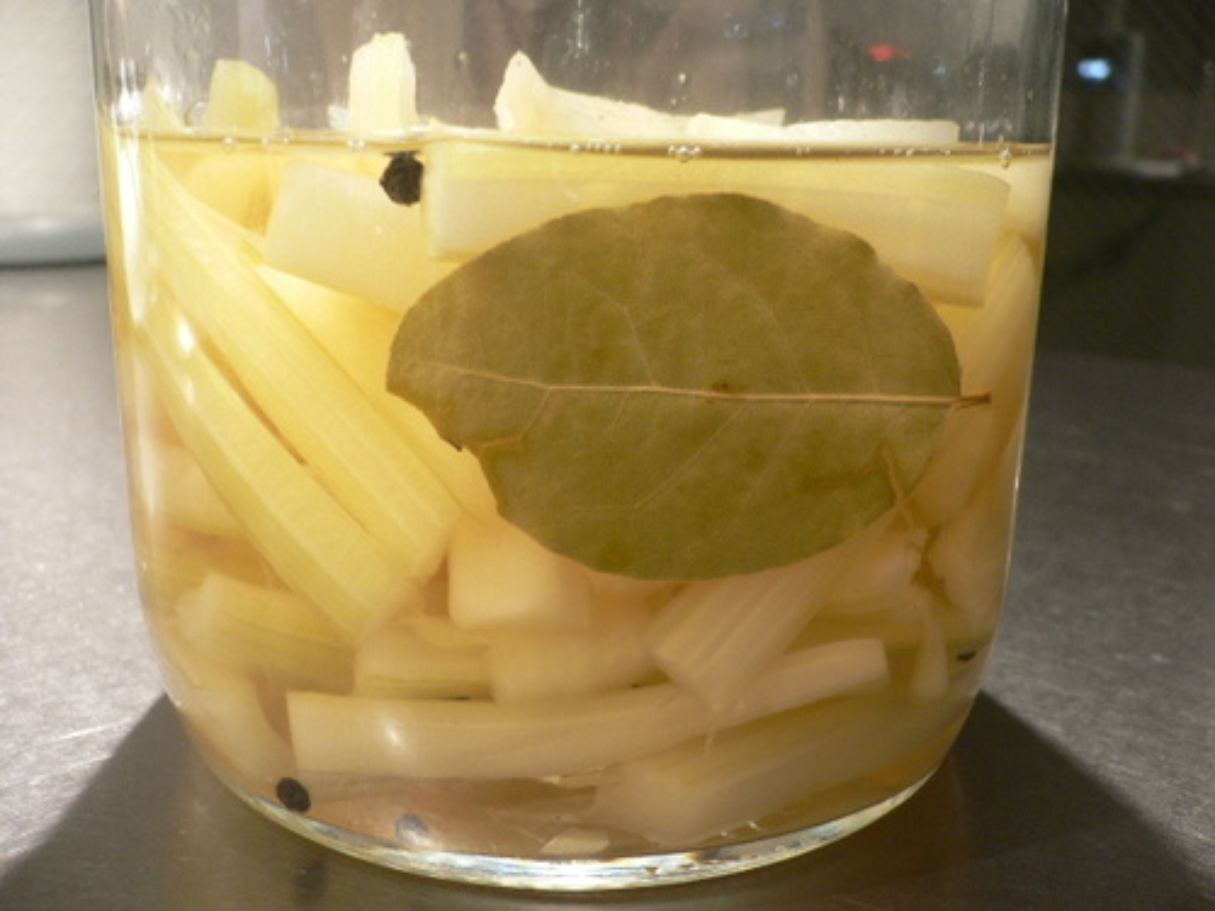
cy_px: 456
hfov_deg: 52.6
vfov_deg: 40.7
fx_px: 1228
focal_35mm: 35
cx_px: 608
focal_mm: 5.8
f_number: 2.8
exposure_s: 1/8
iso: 100
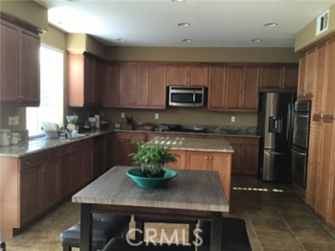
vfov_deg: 45.4
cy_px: 126
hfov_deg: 58.4
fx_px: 300
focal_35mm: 31
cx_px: 168
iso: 100
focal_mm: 3.3
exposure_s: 1/30
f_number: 2.4
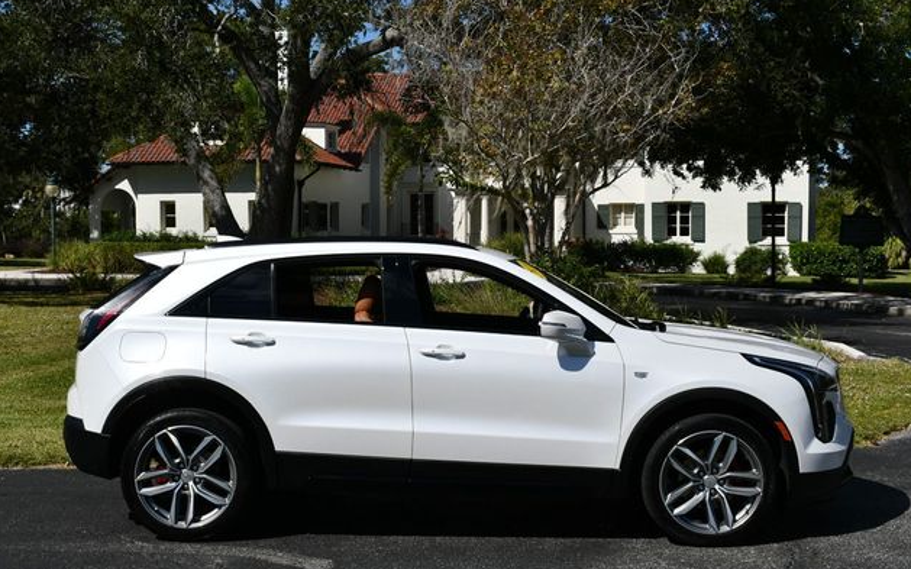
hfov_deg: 37.5
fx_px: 1341
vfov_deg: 24.0
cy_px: 287
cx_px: 459
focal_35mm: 54
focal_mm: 26
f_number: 10
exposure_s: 1/400
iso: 100
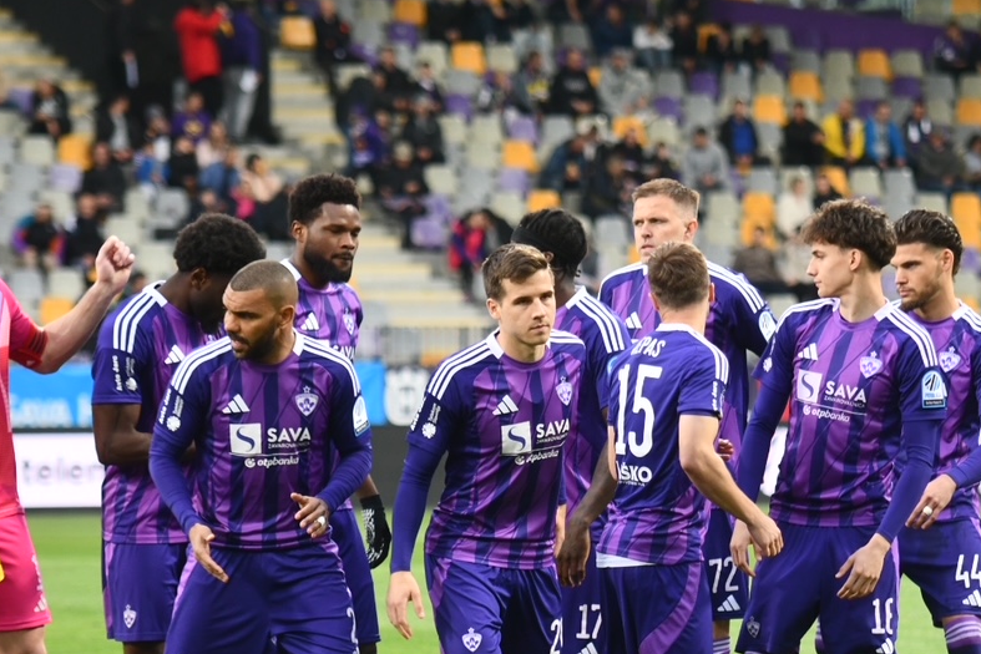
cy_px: 406
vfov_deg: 4.3
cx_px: 621
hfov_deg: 6.5
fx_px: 8639
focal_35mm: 317
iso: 800
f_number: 2.8
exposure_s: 1/320
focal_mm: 130
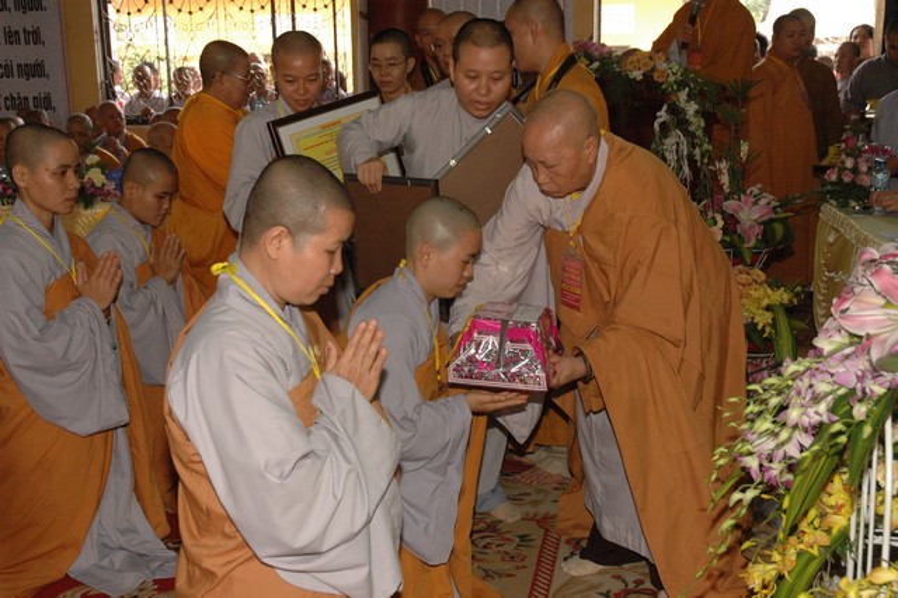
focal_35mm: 46
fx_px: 1159
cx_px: 449
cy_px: 299
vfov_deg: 28.9
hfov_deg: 42.3
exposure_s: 1/60
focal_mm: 31
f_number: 5.6
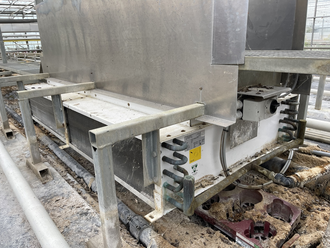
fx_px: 238
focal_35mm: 25
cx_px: 165
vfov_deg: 54.9
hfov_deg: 69.4
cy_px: 124
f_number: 1.6
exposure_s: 1/121
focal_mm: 5.1
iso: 64
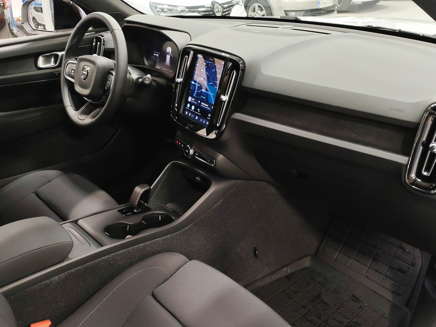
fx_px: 416
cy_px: 164
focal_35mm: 33
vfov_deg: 42.9
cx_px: 218
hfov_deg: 55.4
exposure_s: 1/50
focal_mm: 6.12
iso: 1000
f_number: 1.9
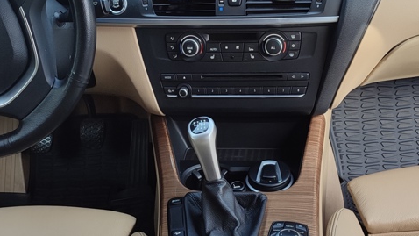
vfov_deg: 21.1
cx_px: 231
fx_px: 633
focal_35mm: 57
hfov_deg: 36.6
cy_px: 134
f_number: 1.9
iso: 50
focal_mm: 6.04
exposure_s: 1/111
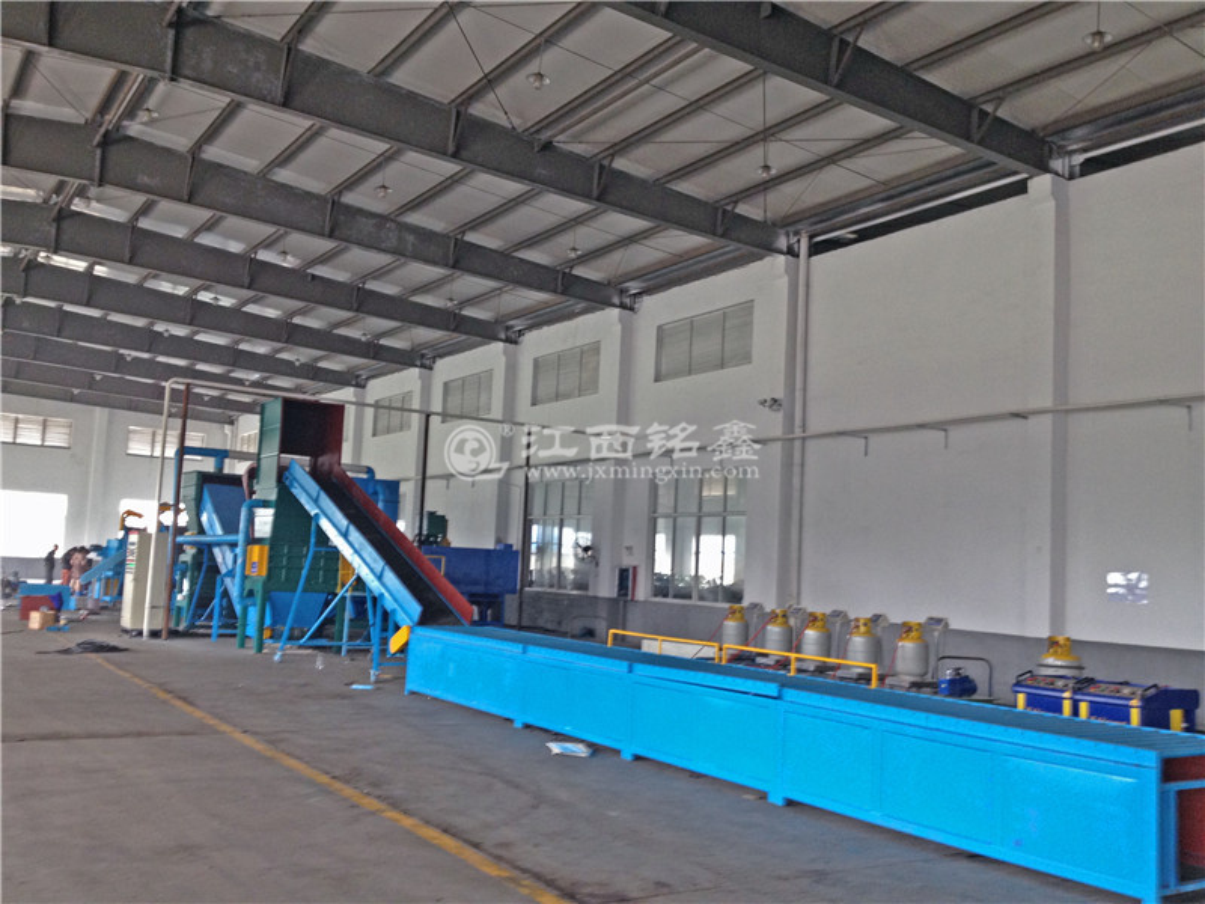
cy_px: 452
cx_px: 602
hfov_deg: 52.6
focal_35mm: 35
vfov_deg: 40.7
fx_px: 1218
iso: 125
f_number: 2.4
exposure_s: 1/20
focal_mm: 4.28
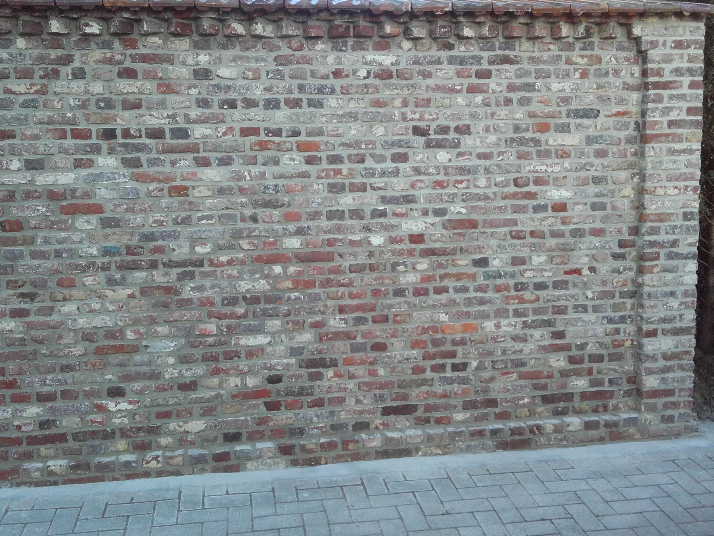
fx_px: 701
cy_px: 249
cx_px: 347
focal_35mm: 34
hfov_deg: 54.0
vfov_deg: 41.8
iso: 50
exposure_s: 1/107
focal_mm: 3.3
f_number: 2.2
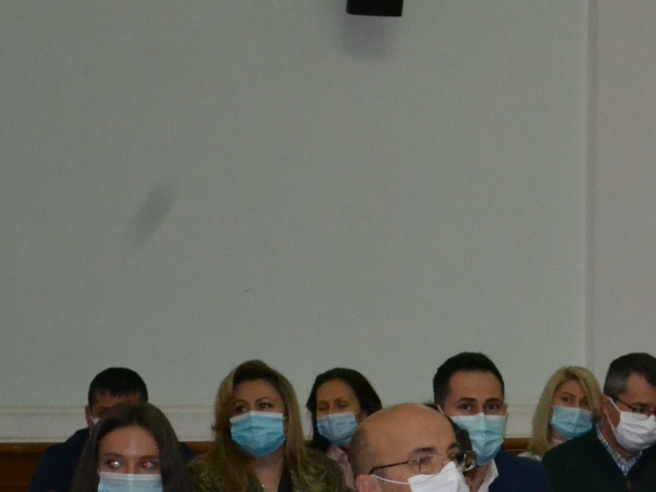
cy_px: 541
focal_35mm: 208
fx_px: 3946
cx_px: 816
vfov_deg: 7.1
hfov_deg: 9.4
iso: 3200
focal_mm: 55
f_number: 5.6
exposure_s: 1/60
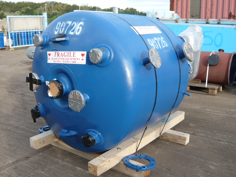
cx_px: 115
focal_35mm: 37
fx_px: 252
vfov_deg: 38.7
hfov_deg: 50.1
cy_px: 87
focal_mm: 4.6
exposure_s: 1/320
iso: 100
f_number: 2.8
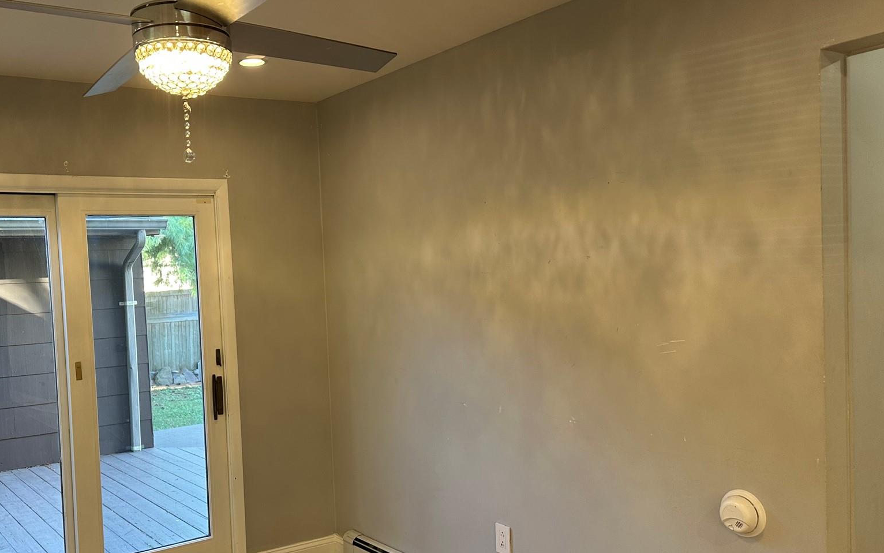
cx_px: 303
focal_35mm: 34
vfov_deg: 37.2
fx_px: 819
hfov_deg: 55.6
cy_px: 313
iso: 125
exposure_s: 1/60
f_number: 1.78
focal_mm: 6.86
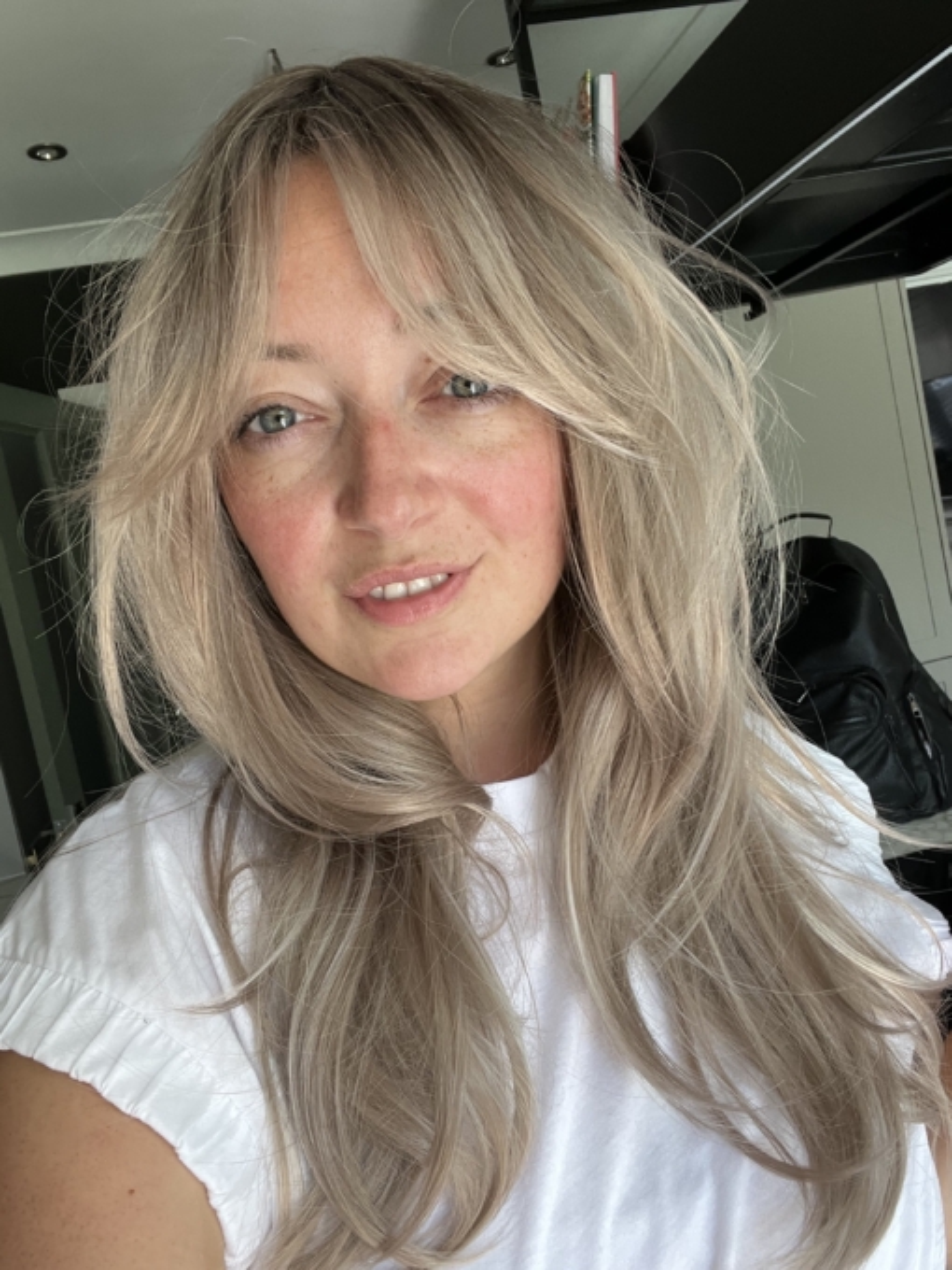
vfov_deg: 60.0
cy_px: 635
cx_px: 476
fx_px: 1100
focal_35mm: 30
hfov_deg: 46.8
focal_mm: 2.71
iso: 64
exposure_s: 1/121
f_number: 2.2
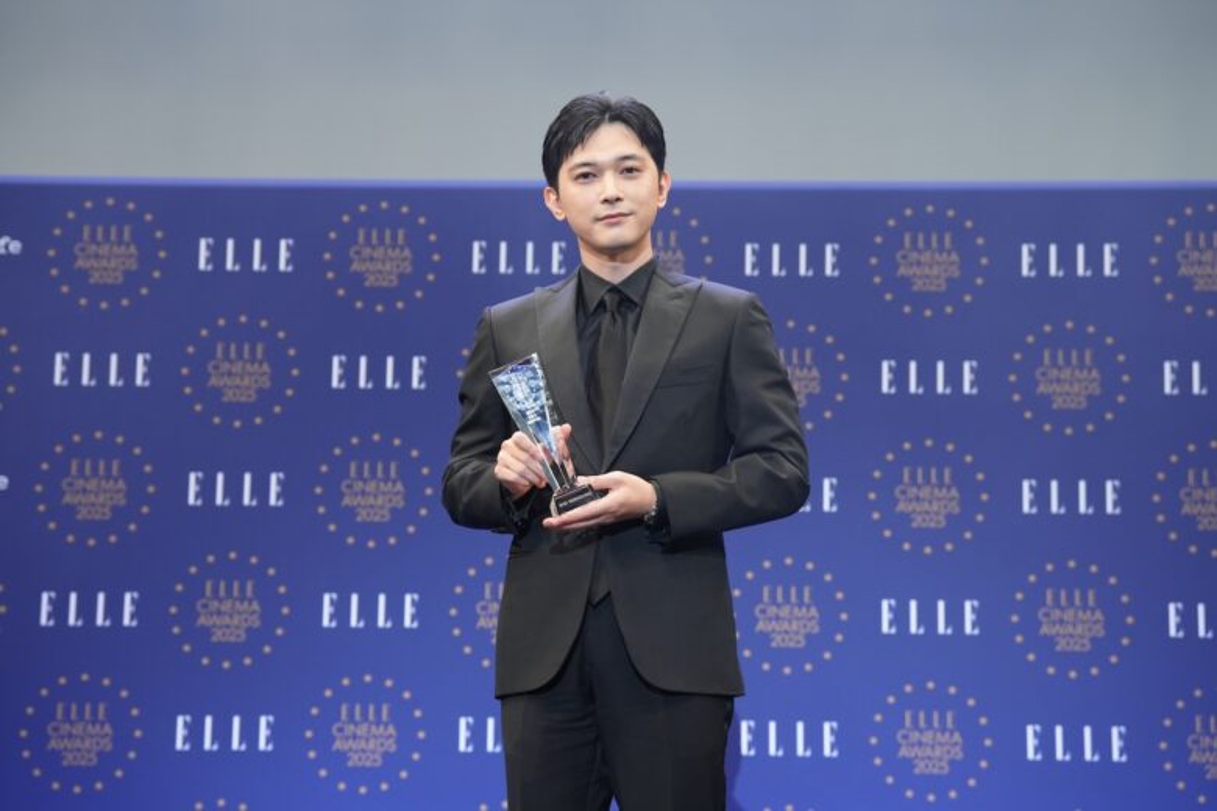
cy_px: 406
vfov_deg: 14.1
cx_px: 608
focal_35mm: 97
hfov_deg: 21.0
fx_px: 3279
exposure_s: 1/200
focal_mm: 97
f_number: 4
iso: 1600
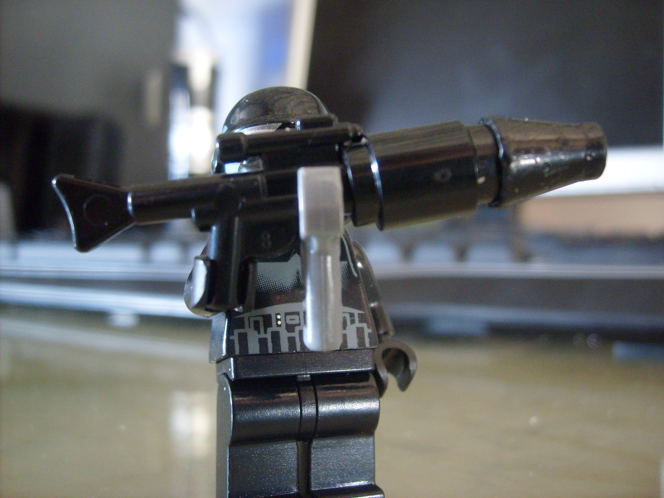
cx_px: 332
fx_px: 671
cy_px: 249
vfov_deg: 40.7
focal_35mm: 35
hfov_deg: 52.6
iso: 200
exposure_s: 1/1.43
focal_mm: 5.8
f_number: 2.8
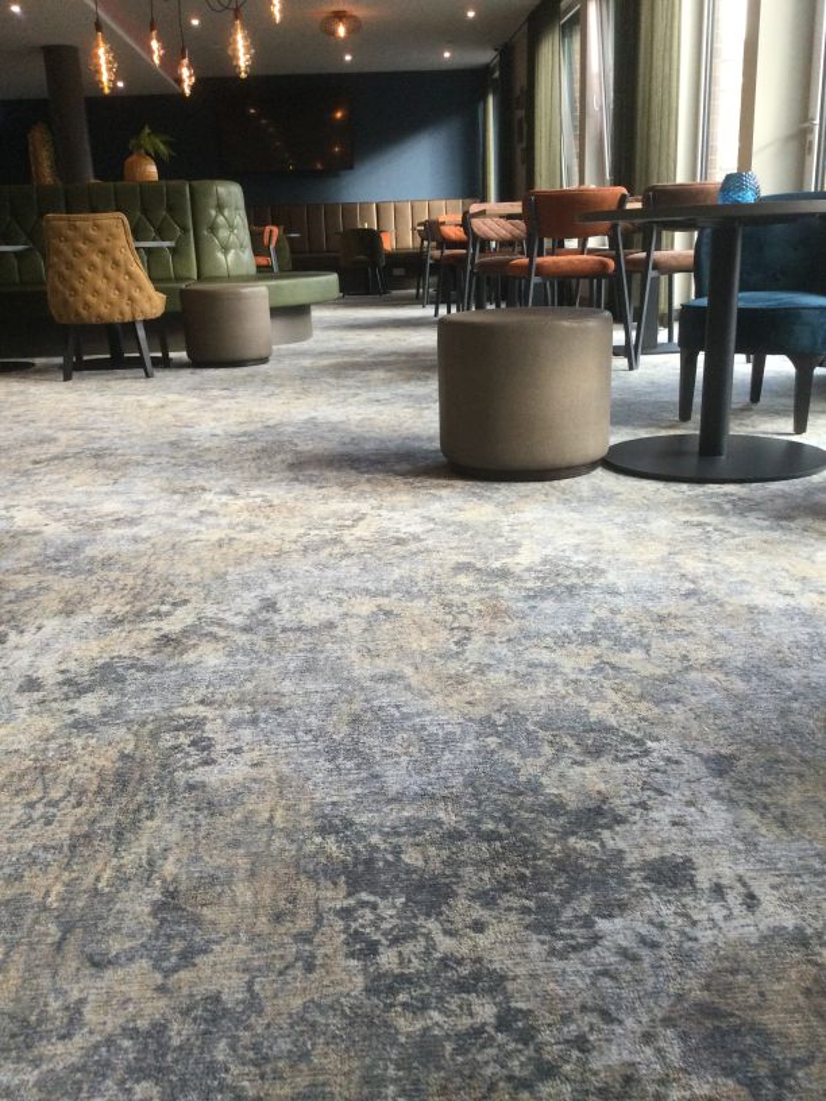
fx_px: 986
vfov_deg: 58.4
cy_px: 550
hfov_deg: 45.4
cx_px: 413
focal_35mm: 31
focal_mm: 3.3
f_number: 2.4
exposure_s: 1/33
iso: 40
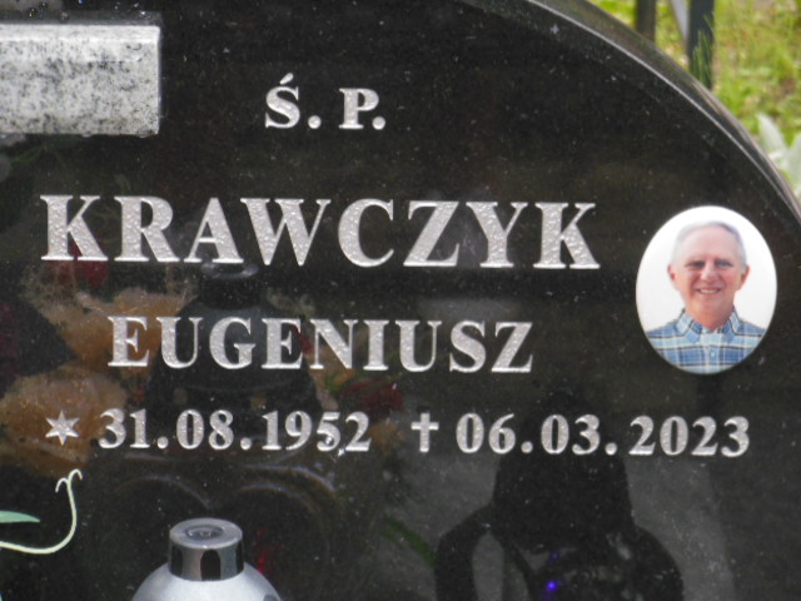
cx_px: 400
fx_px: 3864
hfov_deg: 11.8
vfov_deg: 8.9
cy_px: 300
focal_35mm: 167
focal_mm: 29.8
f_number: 5.4
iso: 320
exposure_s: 1/60
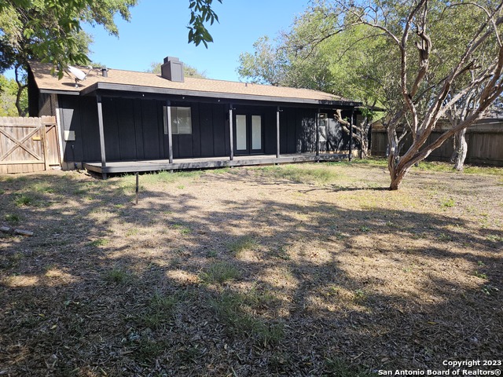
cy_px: 188
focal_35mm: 23
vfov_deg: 58.9
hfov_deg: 73.9
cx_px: 252
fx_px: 334
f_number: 1.8
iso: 25
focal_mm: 5.4
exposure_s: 1/480
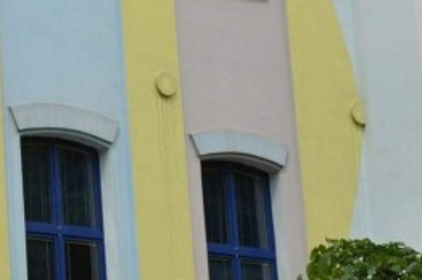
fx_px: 2330
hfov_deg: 10.1
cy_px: 45
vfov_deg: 6.9
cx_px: -119
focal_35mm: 199
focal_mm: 34
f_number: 14
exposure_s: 1/800
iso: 1600
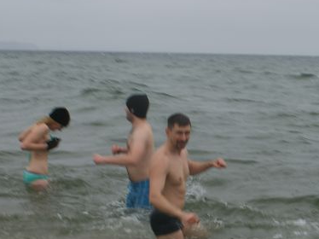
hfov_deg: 20.7
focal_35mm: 94
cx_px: 244
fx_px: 866
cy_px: 210
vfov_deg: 15.5
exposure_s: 1/50
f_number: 4.5
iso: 100
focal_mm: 28
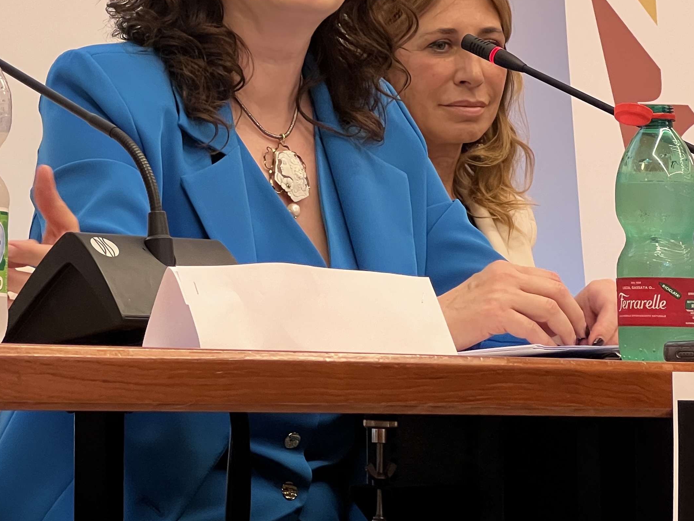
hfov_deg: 13.3
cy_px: 35
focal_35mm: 147
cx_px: 44
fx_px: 2947
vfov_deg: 10.0
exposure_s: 1/50
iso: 160
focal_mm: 9
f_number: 2.8
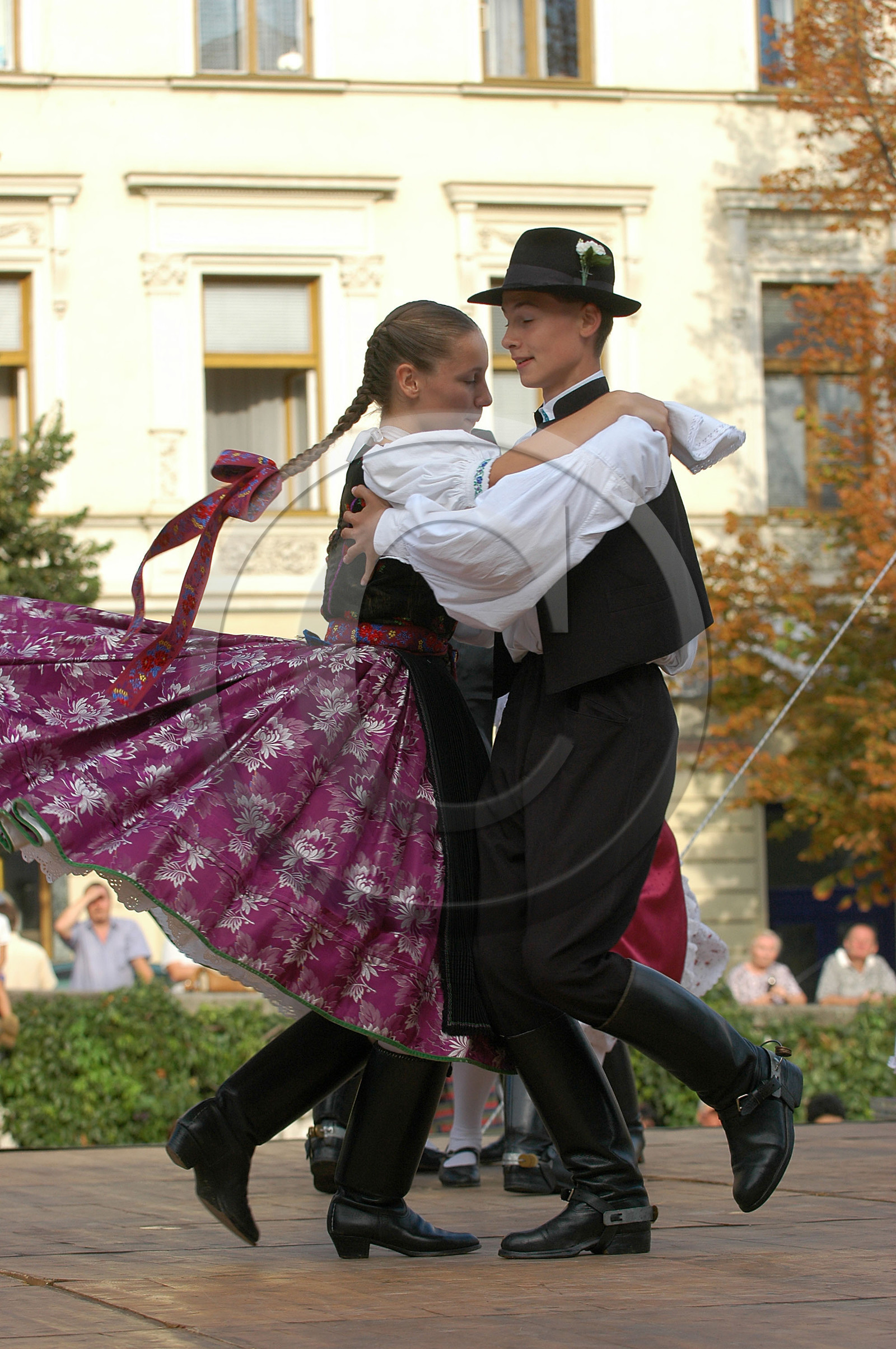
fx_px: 5048
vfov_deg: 15.2
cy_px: 674
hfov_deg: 10.1
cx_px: 448
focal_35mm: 135
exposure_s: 1/320
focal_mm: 90
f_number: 4.5
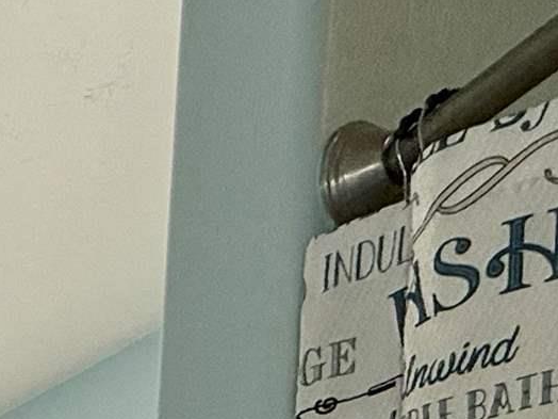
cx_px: -395
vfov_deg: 12.9
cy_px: 1054
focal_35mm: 82
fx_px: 1322
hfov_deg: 19.2
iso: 64
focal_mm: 2.22
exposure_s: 1/386
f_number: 2.2
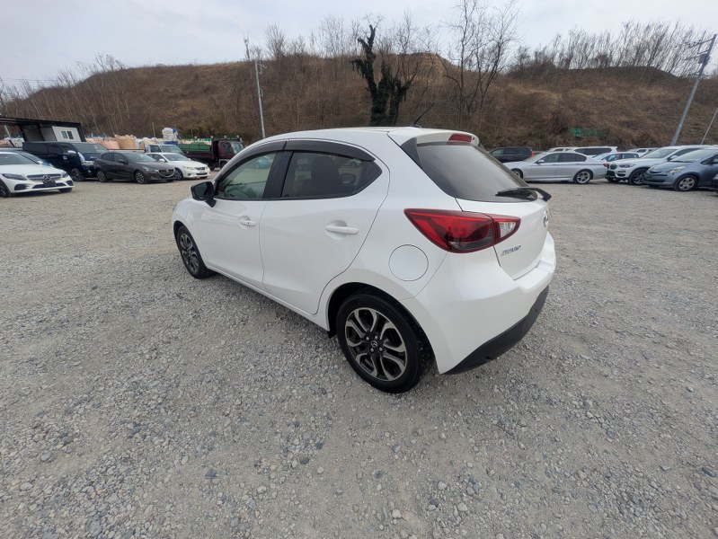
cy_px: 270
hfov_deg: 102.0
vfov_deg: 85.7
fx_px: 291
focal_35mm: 14
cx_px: 359
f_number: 2.2
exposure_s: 1/1458
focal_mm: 1.83
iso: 51
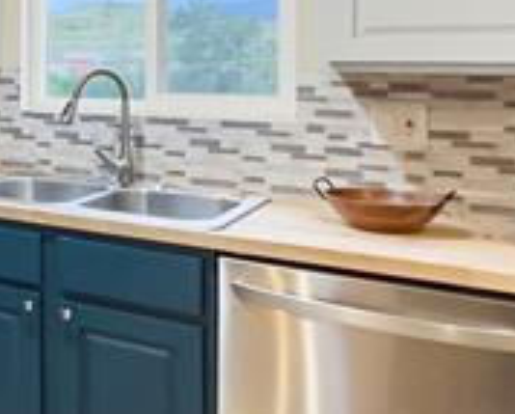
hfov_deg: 30.5
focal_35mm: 49
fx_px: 748
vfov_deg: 30.4
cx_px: -145
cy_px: 106
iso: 320
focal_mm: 2.22
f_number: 2.2
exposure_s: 1/60
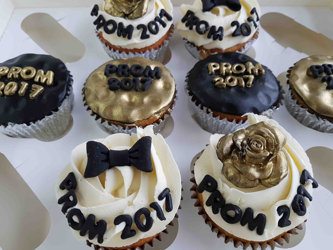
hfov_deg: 67.3
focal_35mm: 26
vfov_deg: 53.1
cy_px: 125
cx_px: 166
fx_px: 250
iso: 64
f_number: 1.7
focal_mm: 4.2
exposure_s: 1/100
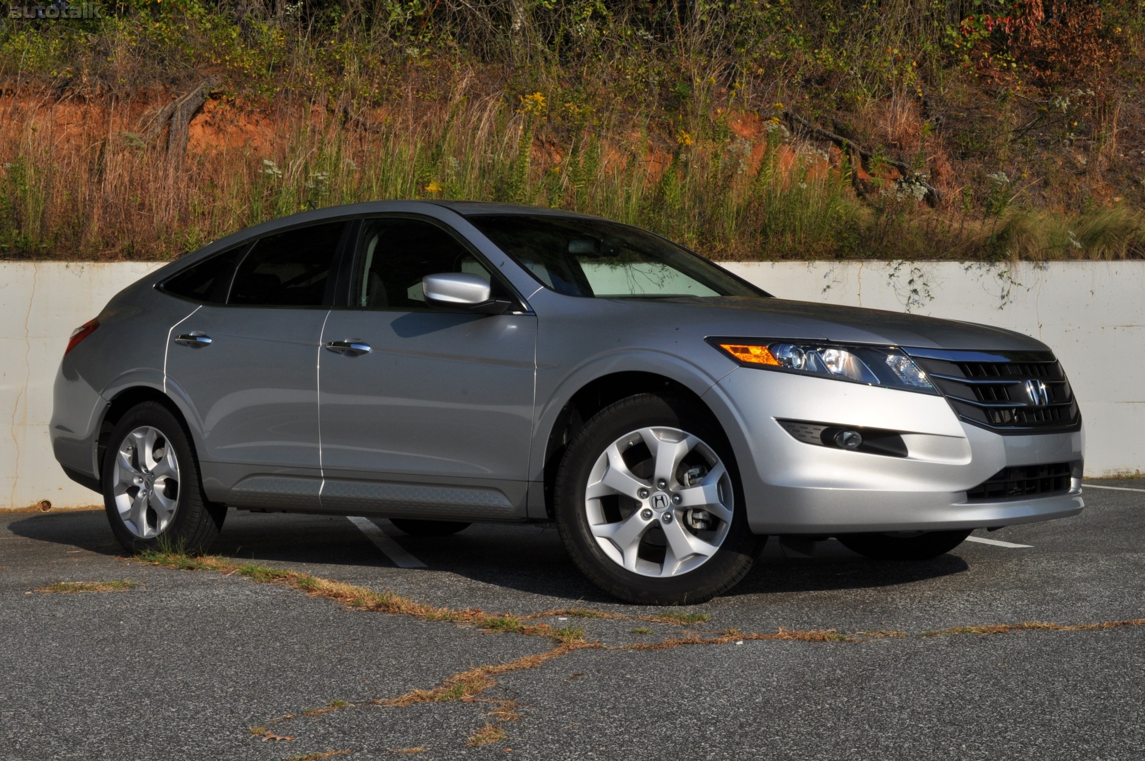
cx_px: 572
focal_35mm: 52
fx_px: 1668
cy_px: 380
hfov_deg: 37.9
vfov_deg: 25.7
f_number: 20
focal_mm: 35
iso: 200
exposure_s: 1/200
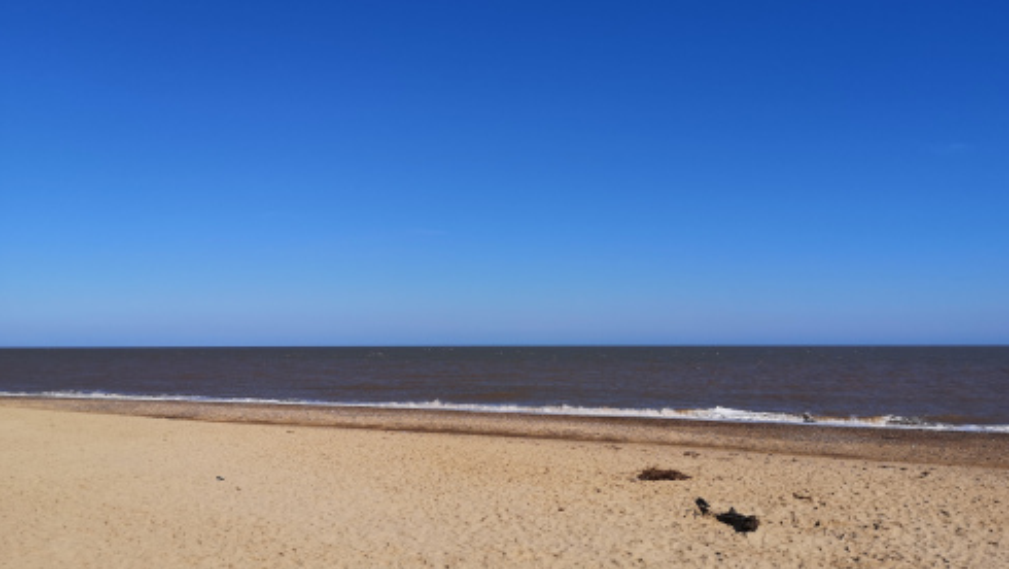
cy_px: 312
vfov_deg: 38.9
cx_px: 509
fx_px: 803
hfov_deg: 64.3
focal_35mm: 30
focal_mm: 5.58
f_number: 1.8
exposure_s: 1/4505
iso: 50
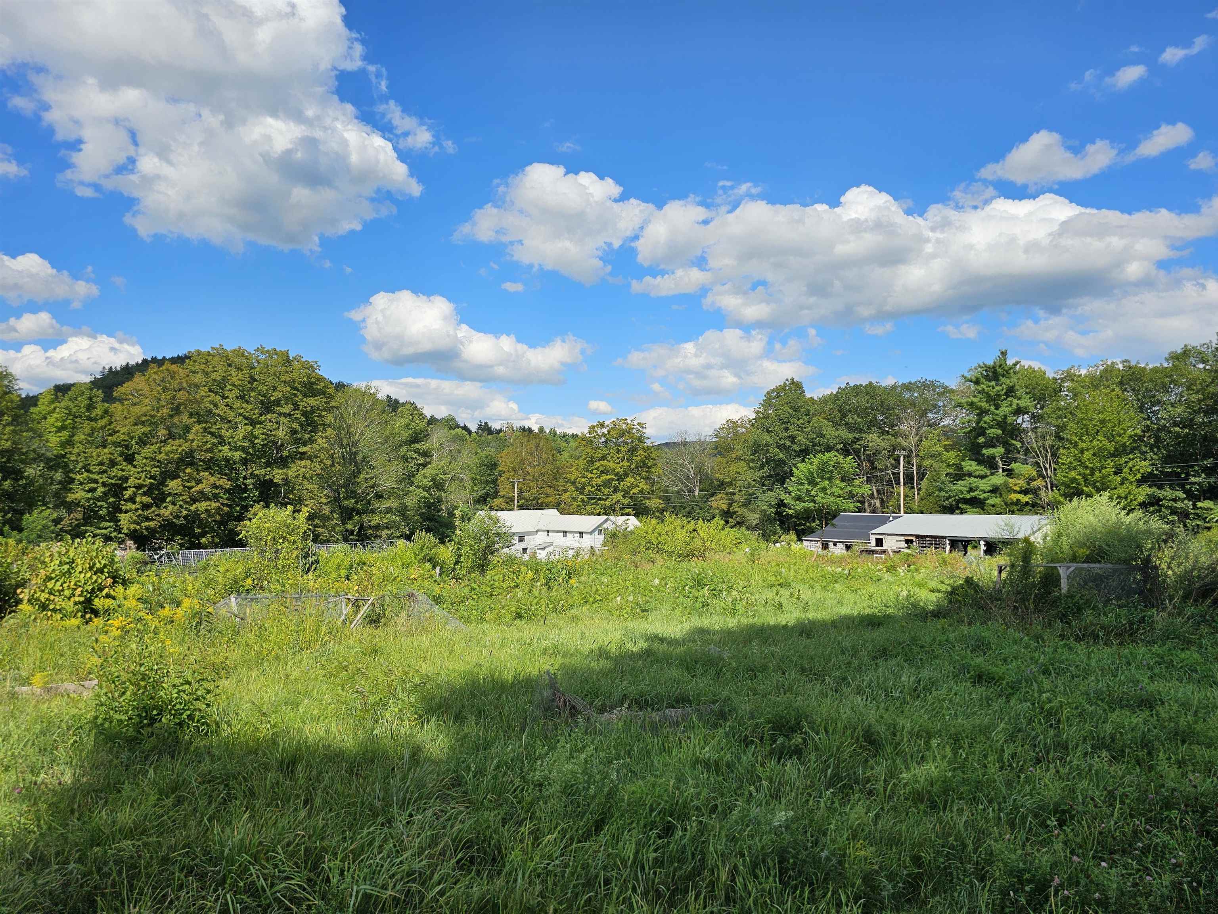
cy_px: 457
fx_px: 809
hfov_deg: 73.9
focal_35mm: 23
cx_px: 609
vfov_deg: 58.9
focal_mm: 6.3
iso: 10
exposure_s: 1/1142
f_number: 1.7
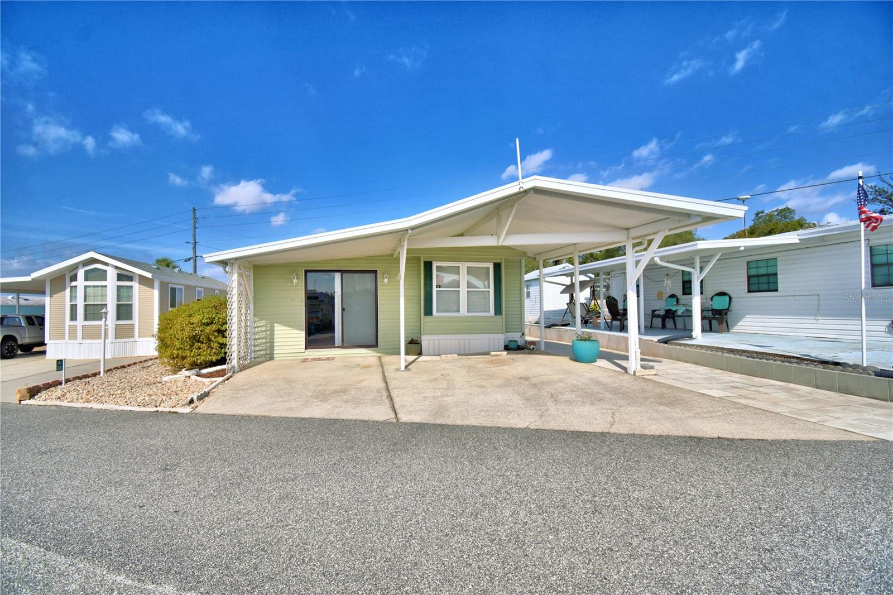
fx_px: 372
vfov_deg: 77.3
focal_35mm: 15
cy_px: 298
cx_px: 446
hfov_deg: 100.4
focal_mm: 10
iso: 100
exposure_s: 1/2000
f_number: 4.5
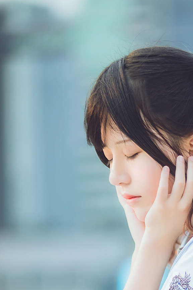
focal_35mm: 268
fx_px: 2156
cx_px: 191
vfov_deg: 7.7
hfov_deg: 5.1
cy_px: 294
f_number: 2.8
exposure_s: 1/1000
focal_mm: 128
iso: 500
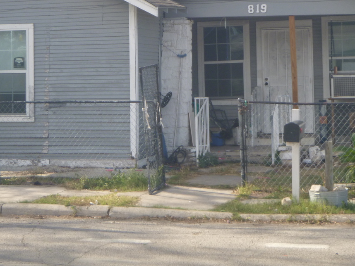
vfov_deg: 14.2
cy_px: 55
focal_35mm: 104
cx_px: 187
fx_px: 1067
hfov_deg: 18.9
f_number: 5.3
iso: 100
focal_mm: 11.1
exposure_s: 1/125
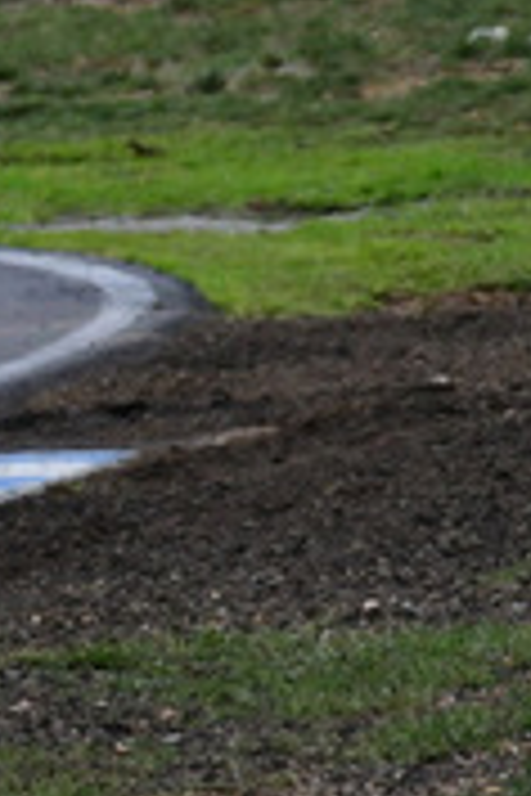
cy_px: 99
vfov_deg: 0.6
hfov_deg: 0.4
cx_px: -855
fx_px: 74976
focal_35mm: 3389
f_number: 13
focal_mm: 500
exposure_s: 1/640
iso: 640
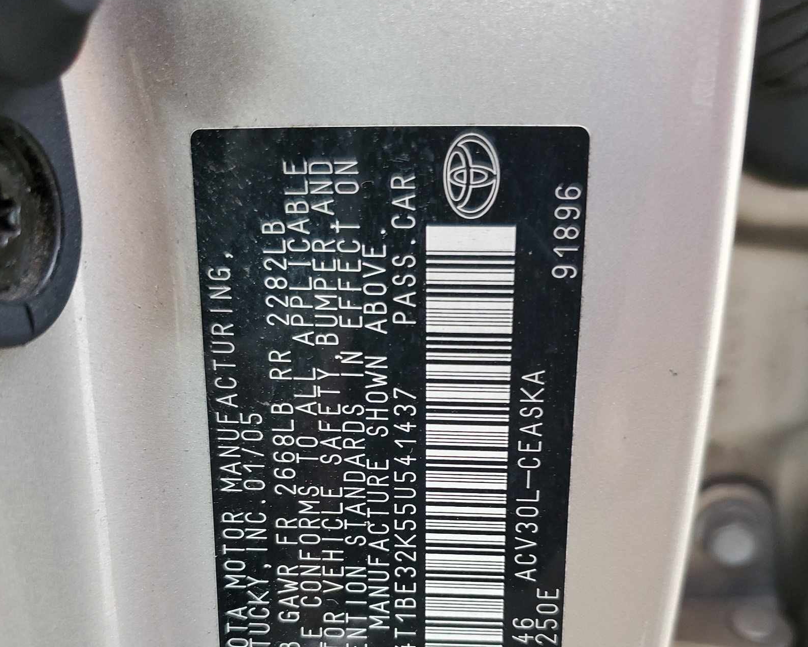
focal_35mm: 34
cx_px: 402
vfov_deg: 42.6
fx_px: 813
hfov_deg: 52.8
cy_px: 445
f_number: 1.5
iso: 85
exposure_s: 1/120
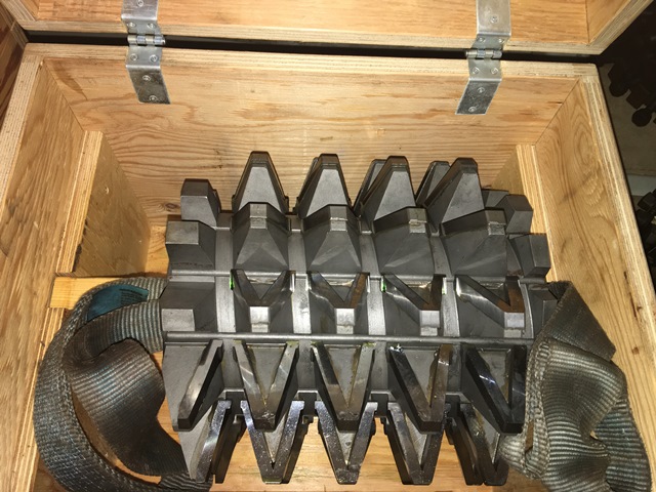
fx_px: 550
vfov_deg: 48.2
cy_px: 246
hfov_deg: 61.7
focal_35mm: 29
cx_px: 328
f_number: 2.2
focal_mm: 4.15
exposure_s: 1/17
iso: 50
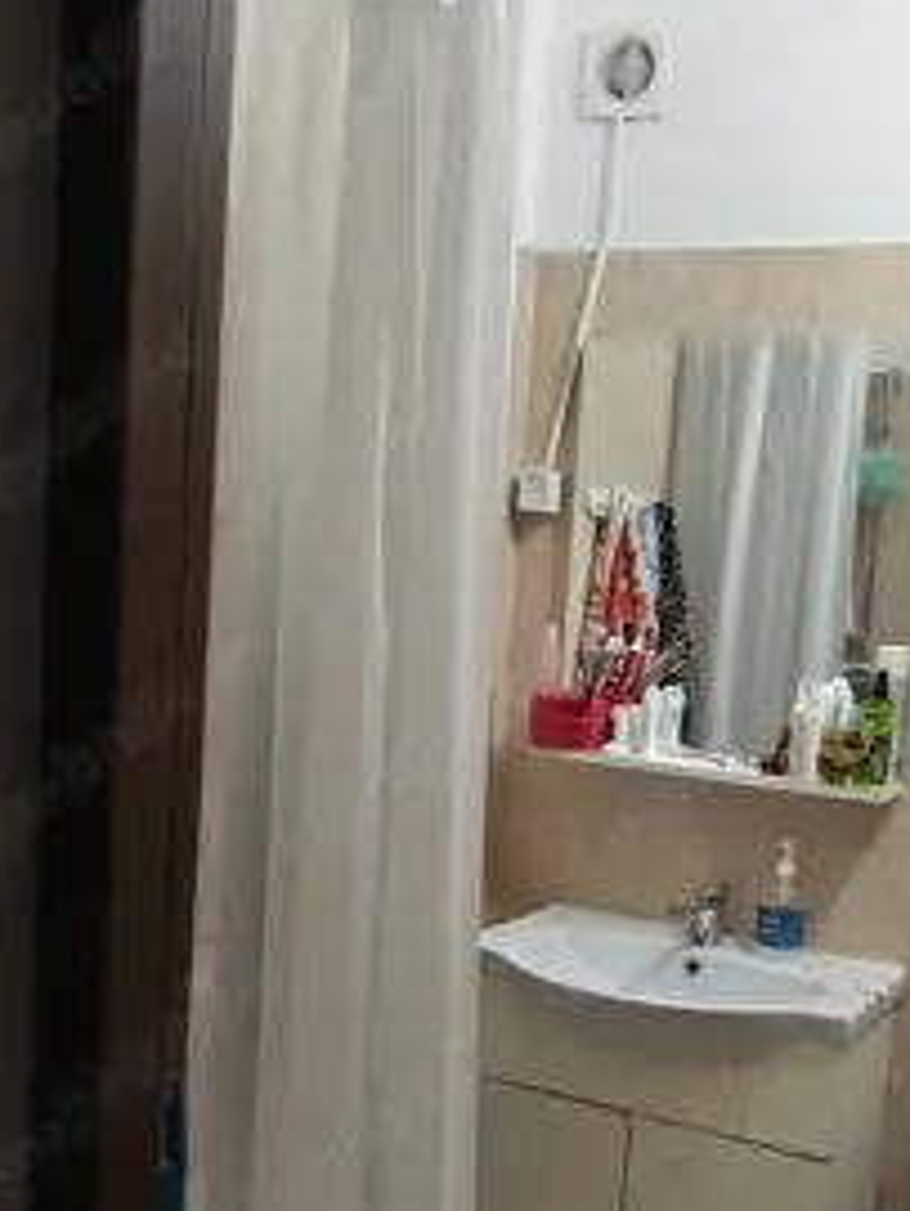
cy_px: 807
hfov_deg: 35.7
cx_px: 601
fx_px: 1400
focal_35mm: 40
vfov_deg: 46.0
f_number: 1.8
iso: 784
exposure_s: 1/25
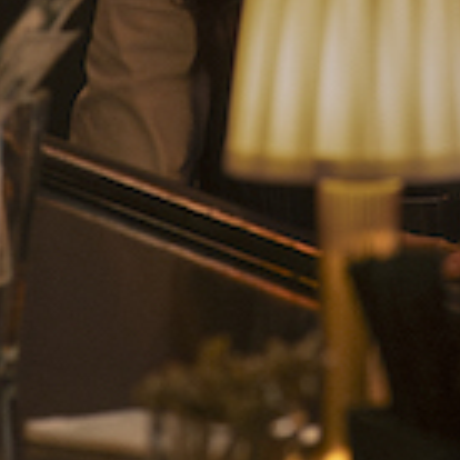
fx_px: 6345
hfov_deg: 4.2
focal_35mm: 422
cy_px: -67
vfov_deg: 4.1
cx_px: 183
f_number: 4
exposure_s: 1/80
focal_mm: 76
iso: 3200
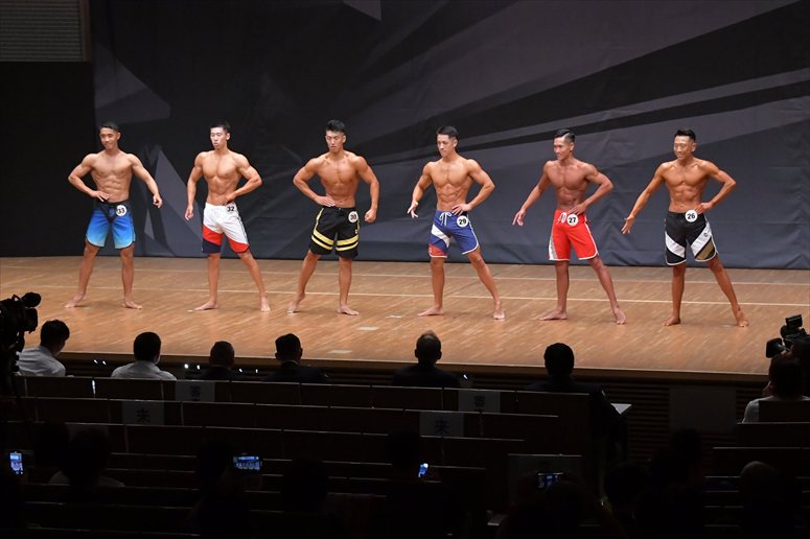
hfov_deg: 18.9
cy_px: 270
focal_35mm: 108
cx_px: 405
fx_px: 2429
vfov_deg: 12.7
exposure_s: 1/400
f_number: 5.6
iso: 6400
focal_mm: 72
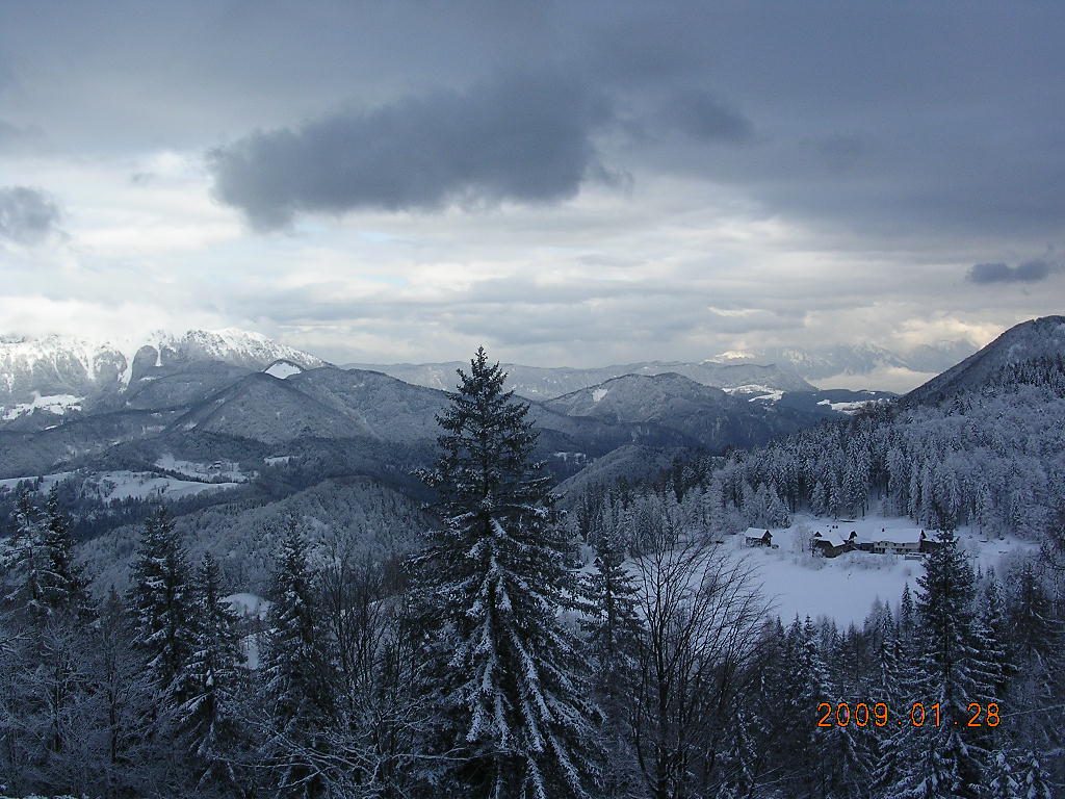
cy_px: 400
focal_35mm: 38
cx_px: 532
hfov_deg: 49.0
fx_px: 1169
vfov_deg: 37.7
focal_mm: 5.8
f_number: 5.6
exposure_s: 1/164
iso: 100
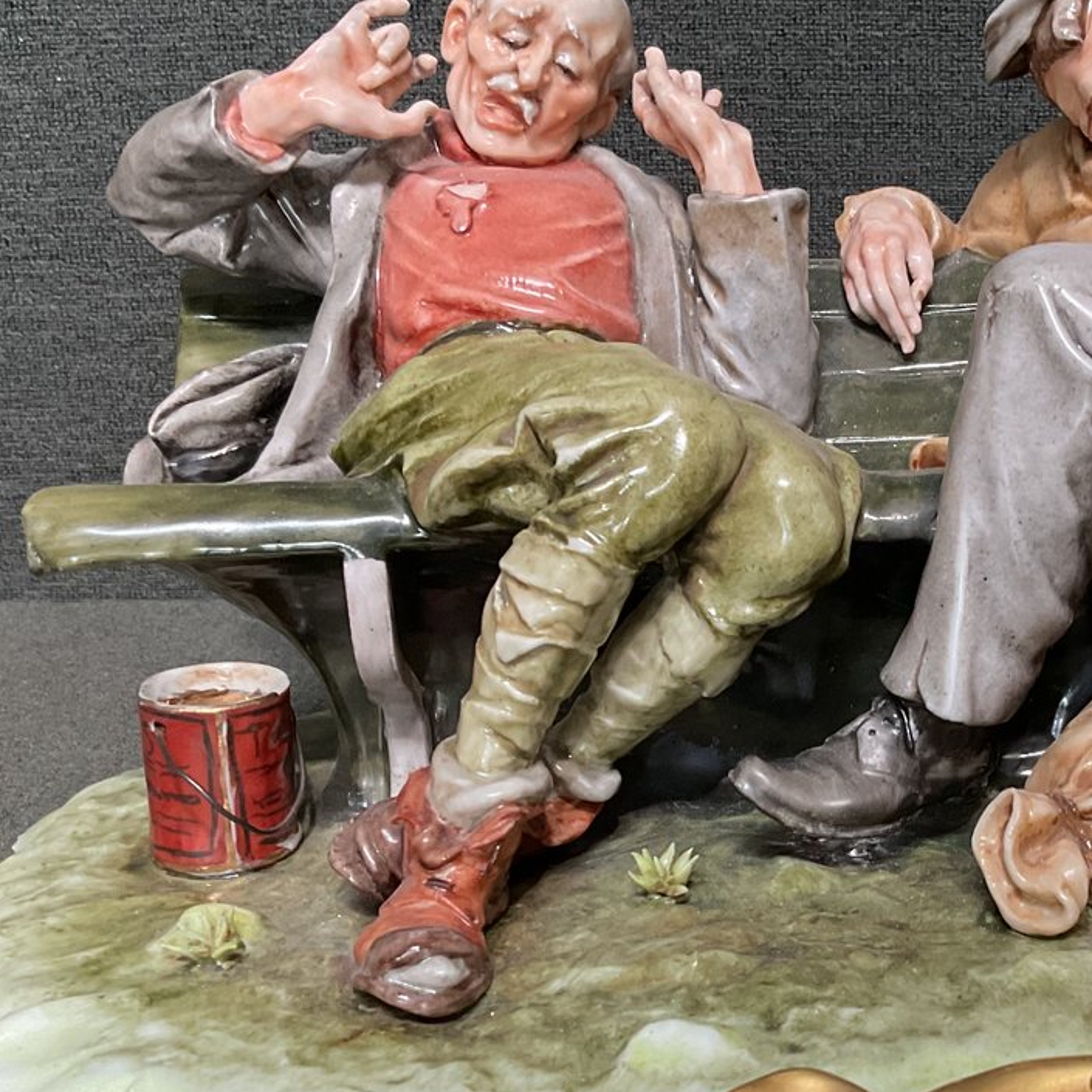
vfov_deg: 30.7
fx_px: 1963
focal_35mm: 55
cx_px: 925
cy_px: 795
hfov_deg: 30.1
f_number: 1.8
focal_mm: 3
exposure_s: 1/60
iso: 80
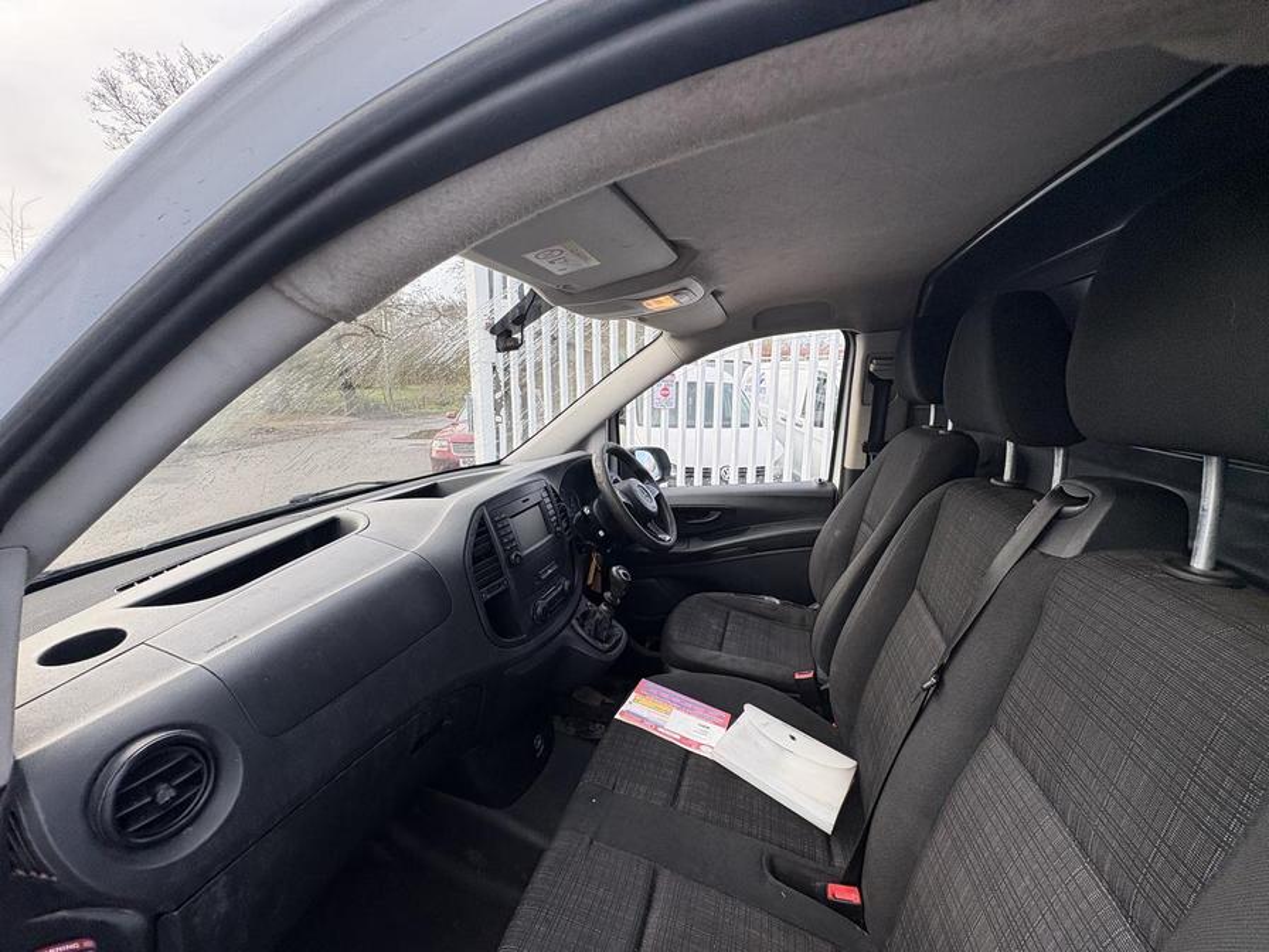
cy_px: 476
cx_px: 634
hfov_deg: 102.1
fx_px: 513
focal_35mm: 14
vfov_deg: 85.7
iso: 40
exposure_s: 1/239
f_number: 2.2
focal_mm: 2.22
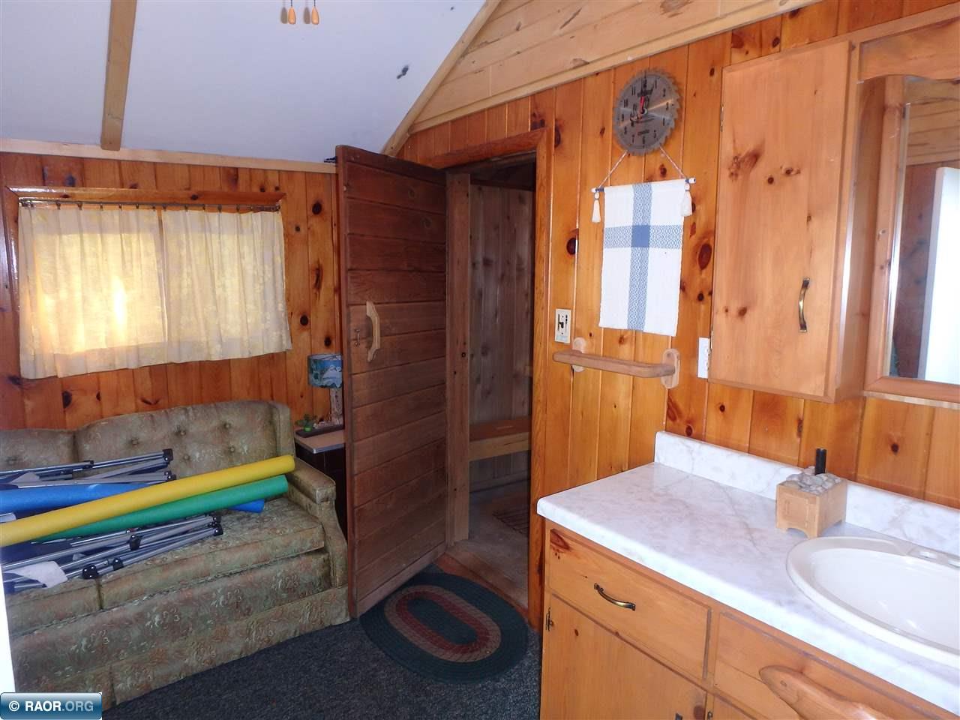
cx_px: 480
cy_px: 360
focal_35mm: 21
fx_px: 582
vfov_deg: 63.4
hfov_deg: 79.0
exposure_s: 1/30
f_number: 3.5
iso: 200
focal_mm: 3.7
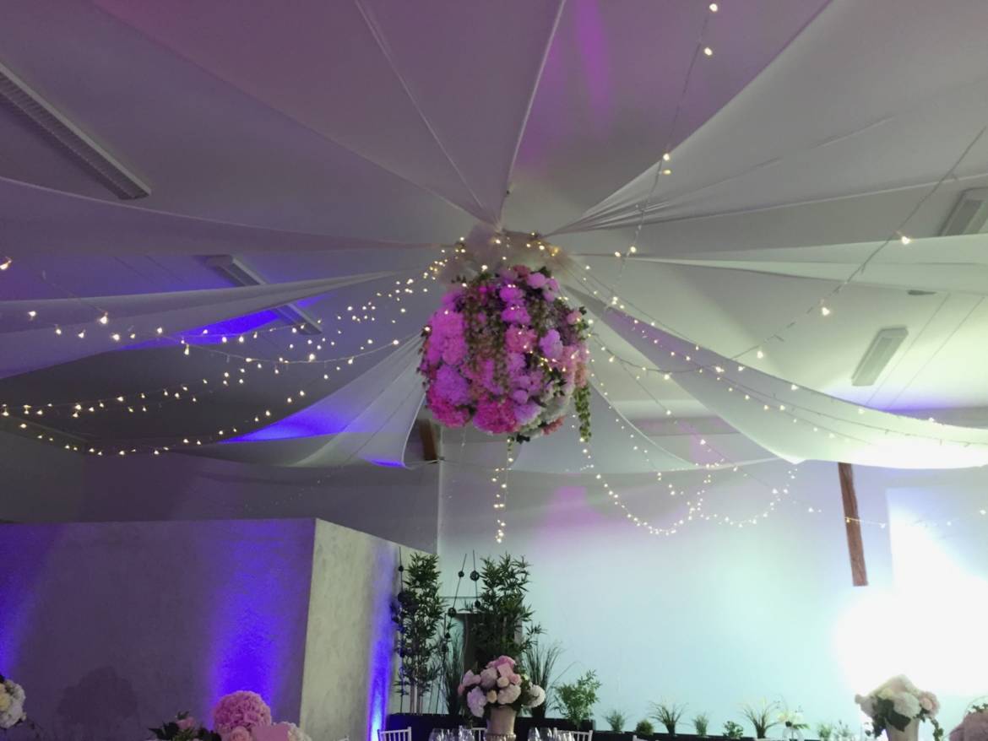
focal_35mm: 29
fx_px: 828
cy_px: 370
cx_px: 494
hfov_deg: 61.6
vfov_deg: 48.2
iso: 160
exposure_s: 1/33
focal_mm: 4.15
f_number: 2.2
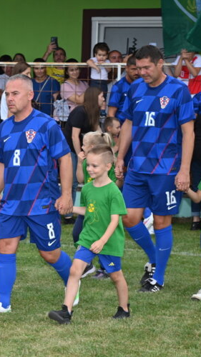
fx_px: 1119
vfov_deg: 18.2
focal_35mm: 118
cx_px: -144
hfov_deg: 9.8
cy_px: 151
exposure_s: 1/160
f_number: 5.6
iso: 160
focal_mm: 55
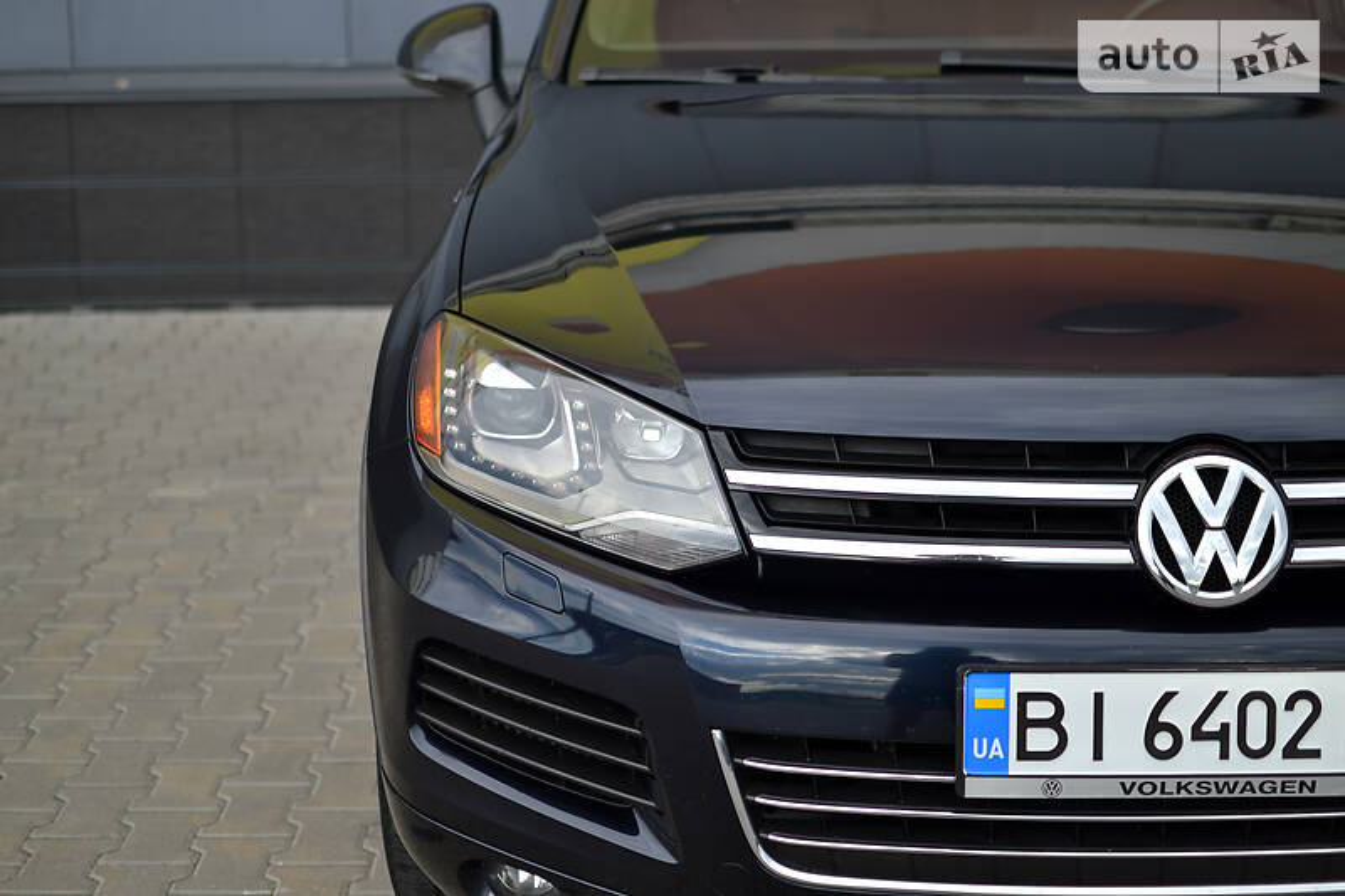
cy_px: 448
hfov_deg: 37.9
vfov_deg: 25.7
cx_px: 672
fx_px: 1961
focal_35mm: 52
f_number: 1.8
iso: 100
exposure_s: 1/1600
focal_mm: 35
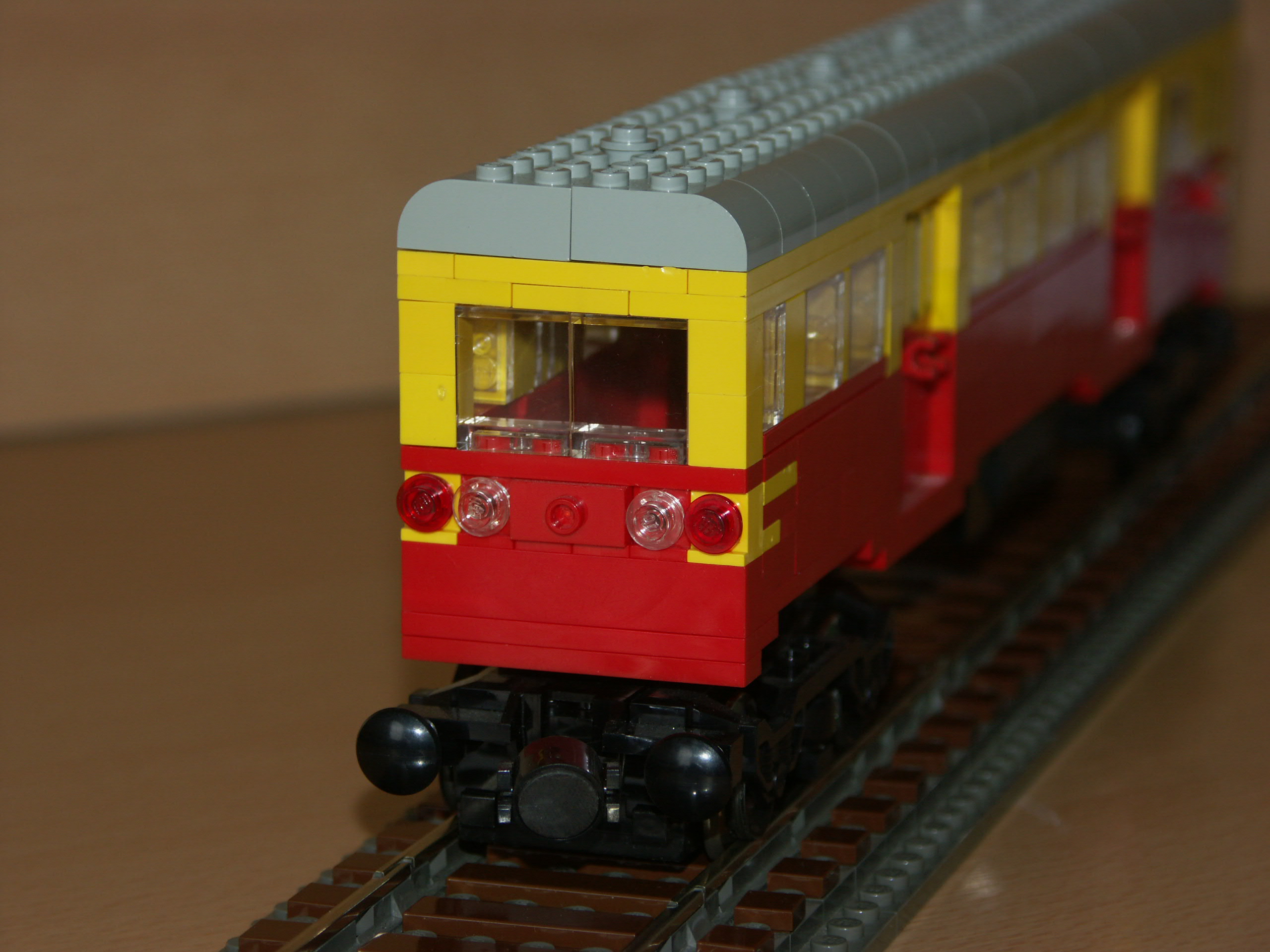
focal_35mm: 124
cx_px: 635
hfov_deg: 15.9
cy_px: 476
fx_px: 4549
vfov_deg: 12.0
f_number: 3.2
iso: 100
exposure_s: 1/125
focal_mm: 31.66
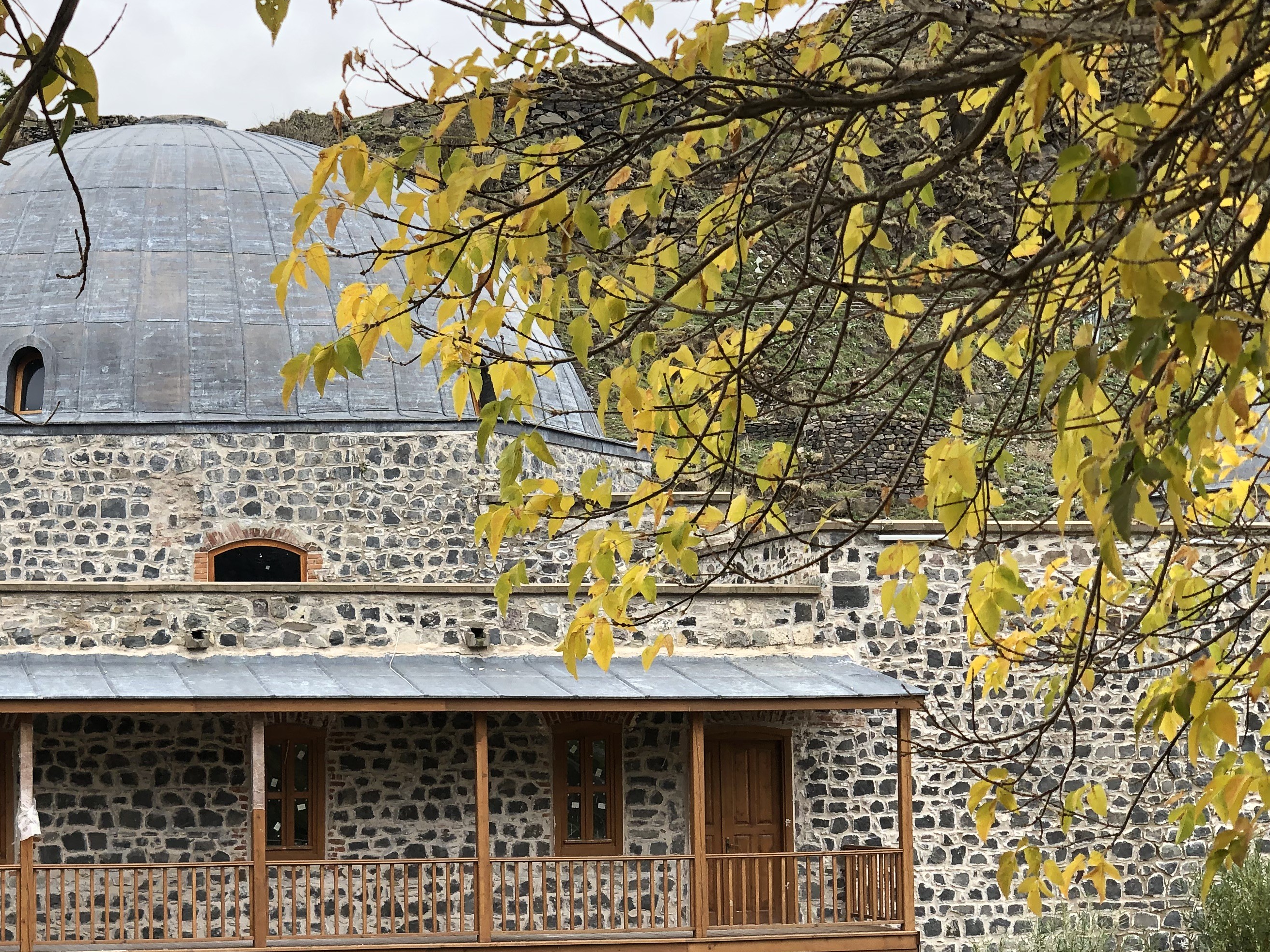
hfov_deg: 24.3
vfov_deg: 18.4
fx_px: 2935
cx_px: 456
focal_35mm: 80
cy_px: 678
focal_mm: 6
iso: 16
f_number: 2.4
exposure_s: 1/120
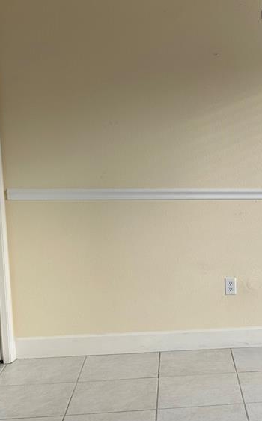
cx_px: 295
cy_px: 246
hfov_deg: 20.8
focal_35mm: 59
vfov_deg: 34.5
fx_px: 675
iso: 40
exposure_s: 1/205
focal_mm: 5.7
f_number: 1.5
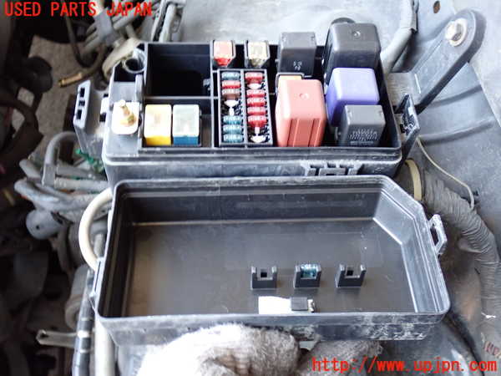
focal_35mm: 41
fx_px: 593
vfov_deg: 35.1
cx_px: 250
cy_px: 188
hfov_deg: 45.8
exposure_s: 1/40
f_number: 2.8
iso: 640
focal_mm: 7.31
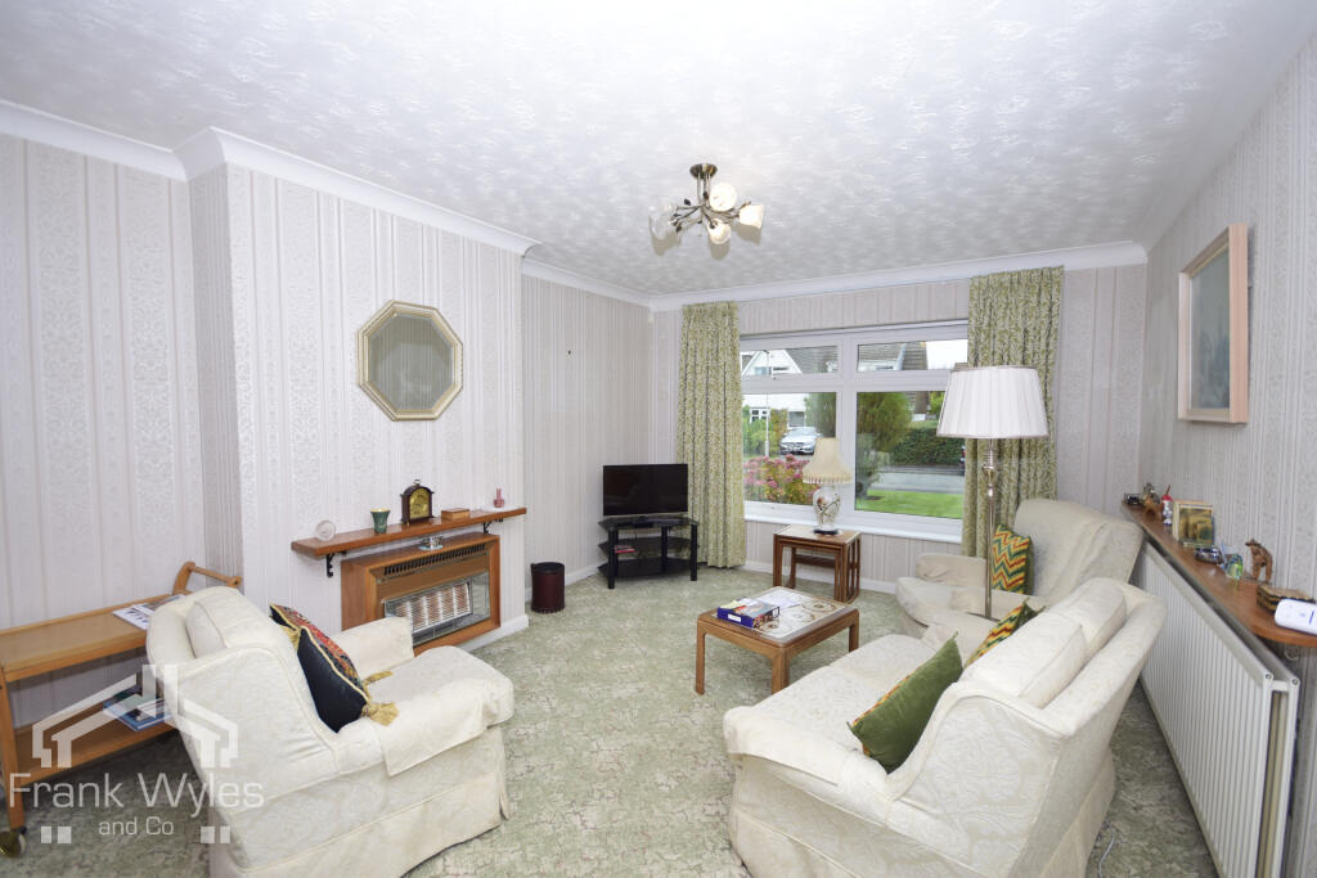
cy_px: 439
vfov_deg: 77.3
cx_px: 658
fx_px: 549
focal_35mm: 15
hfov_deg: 100.4
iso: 250
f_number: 4
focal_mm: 10
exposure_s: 1/160
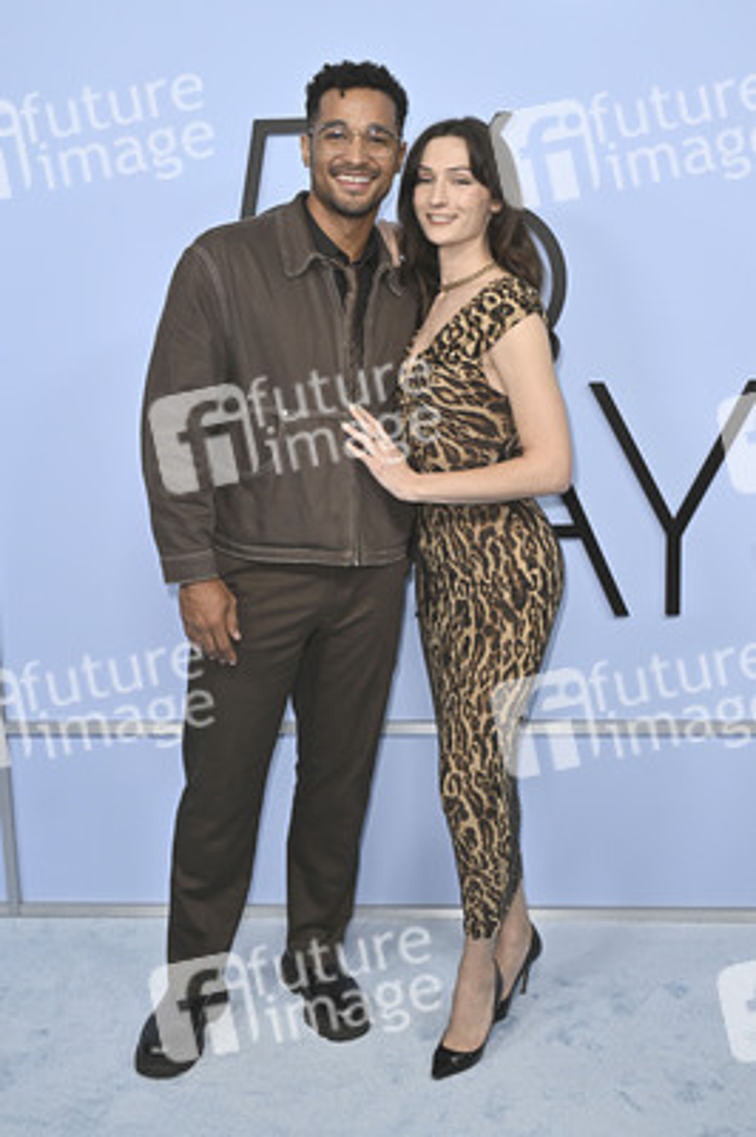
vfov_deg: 49.6
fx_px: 1231
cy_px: 568
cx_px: 378
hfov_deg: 34.2
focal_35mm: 39
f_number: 6.3
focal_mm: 39
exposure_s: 1/320
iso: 1600
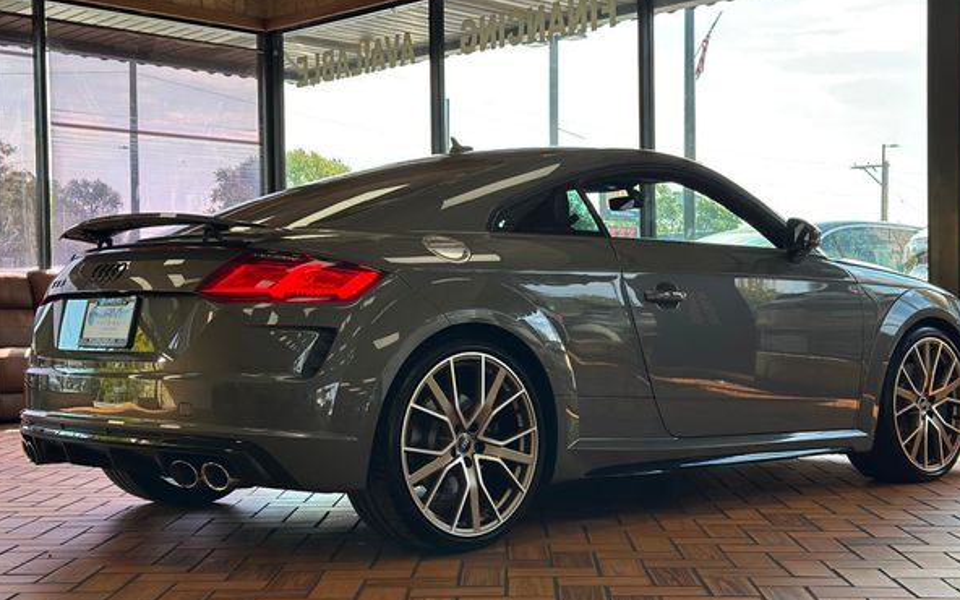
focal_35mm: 55
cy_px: 326
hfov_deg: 36.9
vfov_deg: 23.5
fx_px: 1439
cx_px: 488
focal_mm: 6.86
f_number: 1.78
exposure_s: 1/1019
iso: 80
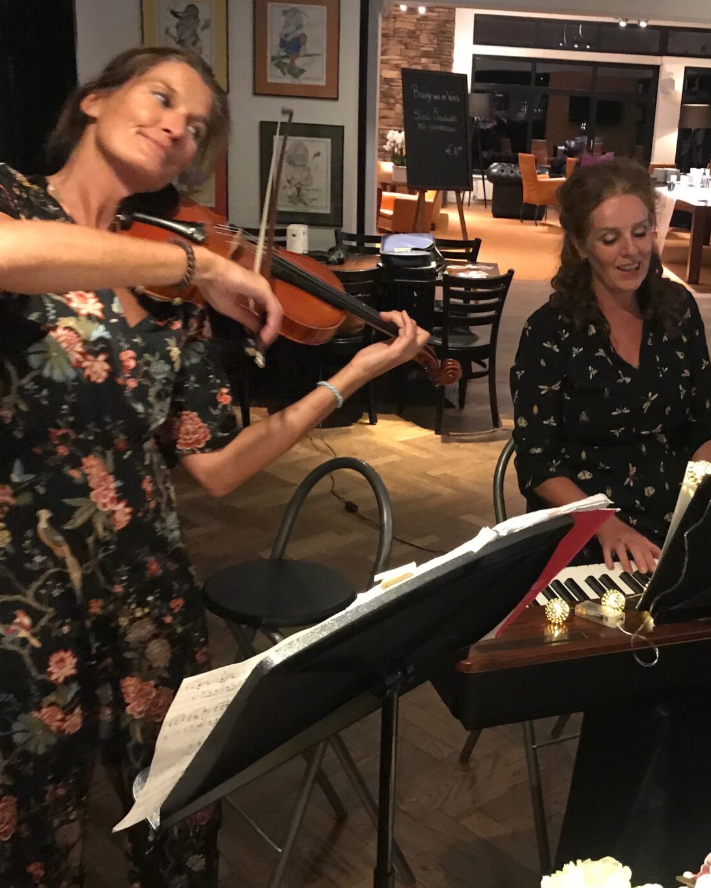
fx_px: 1078
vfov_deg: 44.8
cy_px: 440
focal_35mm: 41
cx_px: 488
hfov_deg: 36.0
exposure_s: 1/5
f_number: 1.8
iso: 80
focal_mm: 3.99
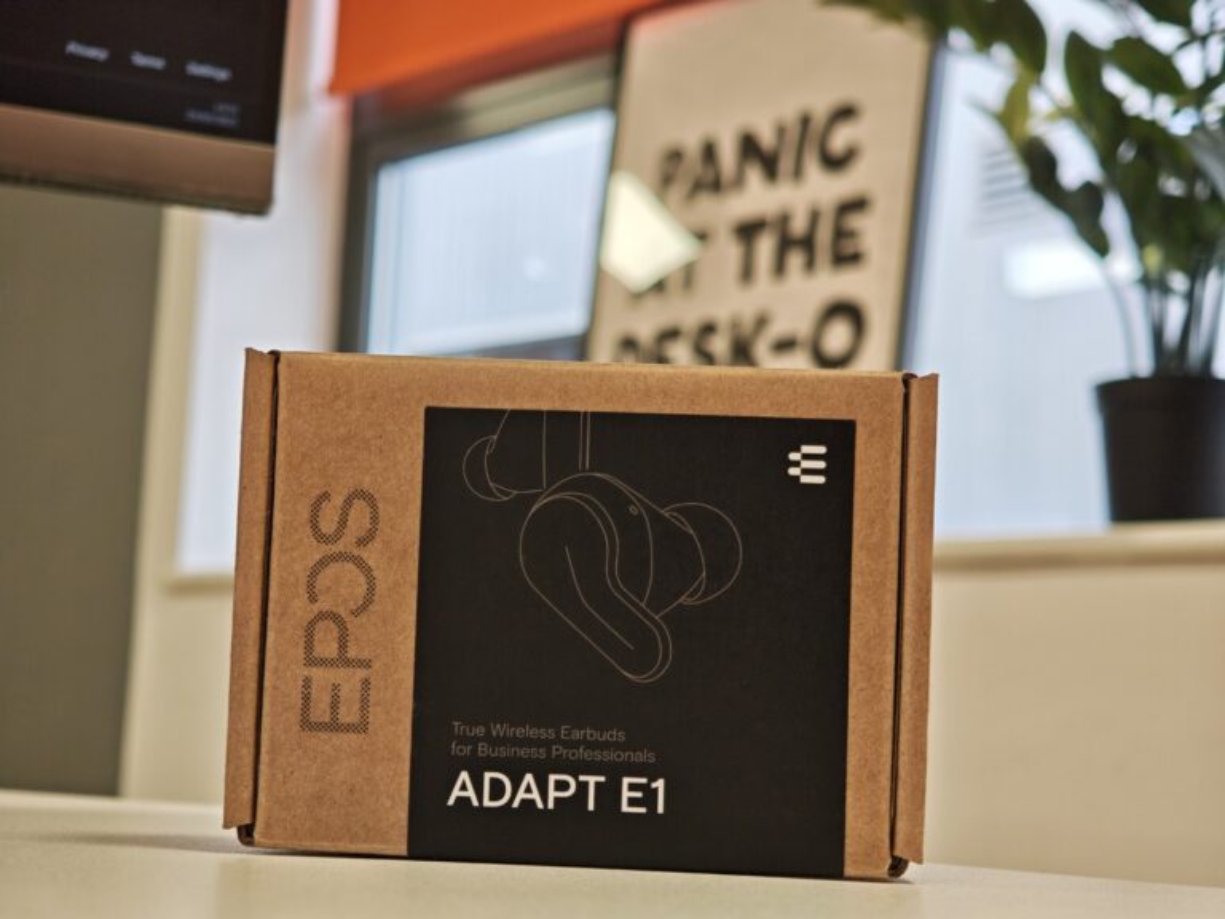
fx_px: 2123
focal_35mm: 60
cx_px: 612
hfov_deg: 32.2
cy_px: 460
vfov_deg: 24.4
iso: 250
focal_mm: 9
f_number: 2
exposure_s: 1/100
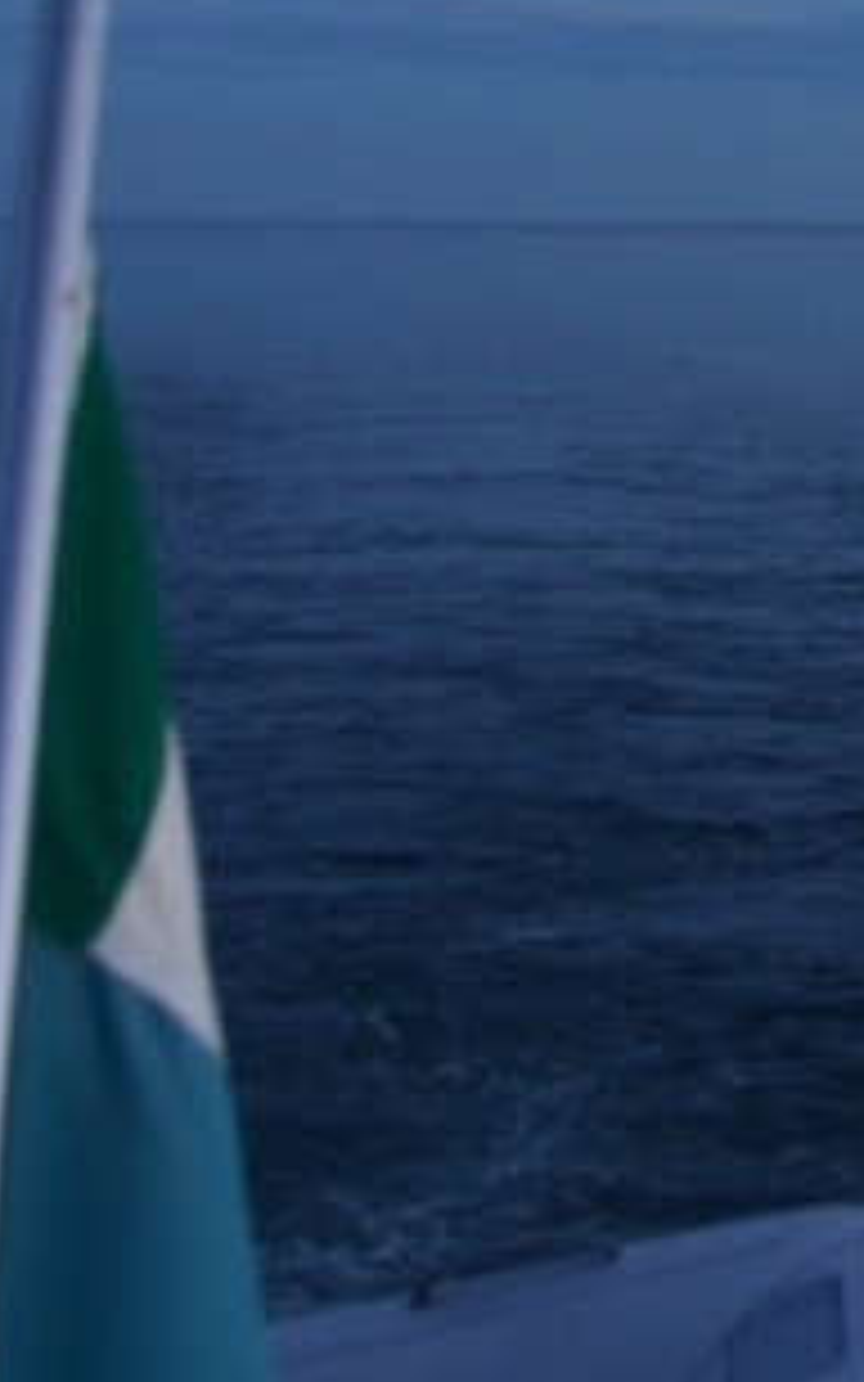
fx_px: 3841
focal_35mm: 102
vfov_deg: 19.5
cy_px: -142
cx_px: 1490
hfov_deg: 11.9
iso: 800
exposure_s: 1/50
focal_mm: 20
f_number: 3.5
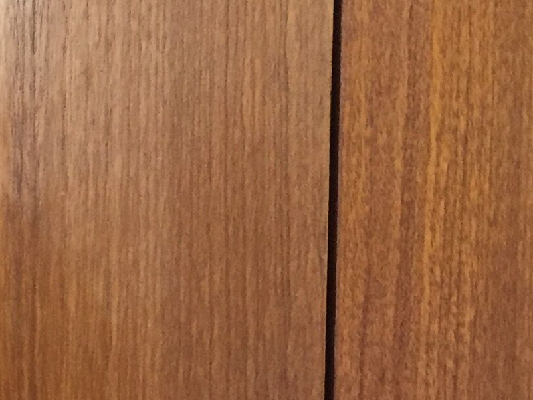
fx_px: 1817
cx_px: -35
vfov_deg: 12.5
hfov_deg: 16.3
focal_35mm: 118
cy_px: 341
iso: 250
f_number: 2.2
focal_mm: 4.15
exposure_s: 1/25
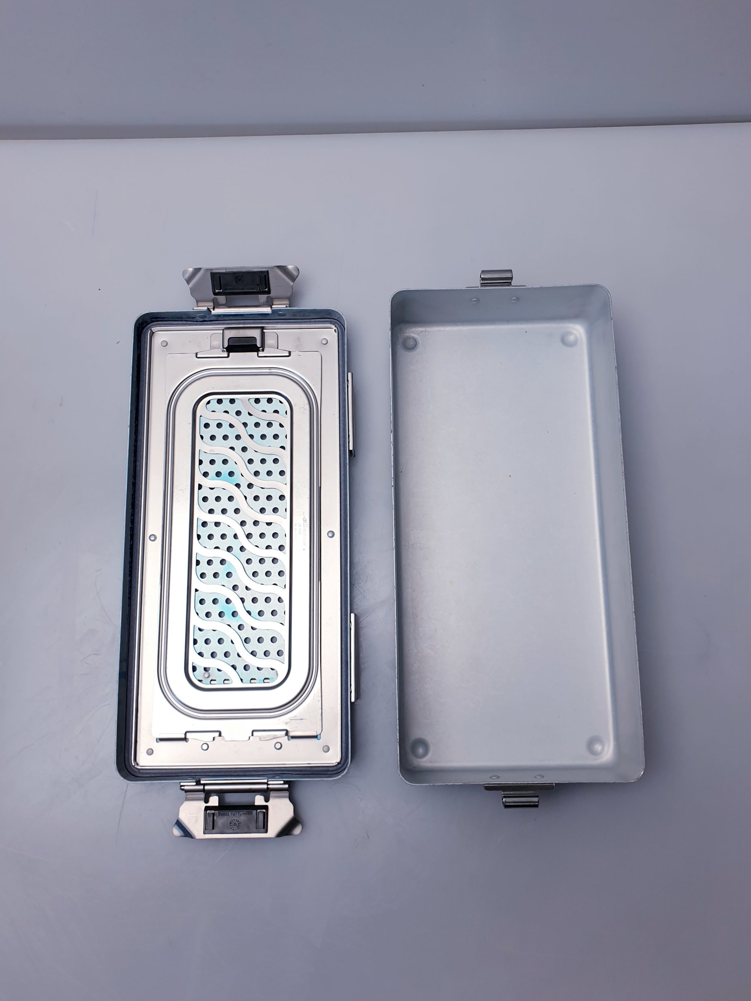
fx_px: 781
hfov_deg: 51.4
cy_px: 500
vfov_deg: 65.3
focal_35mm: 27
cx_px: 383
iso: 50
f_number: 2.4
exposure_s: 1/105
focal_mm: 4.3
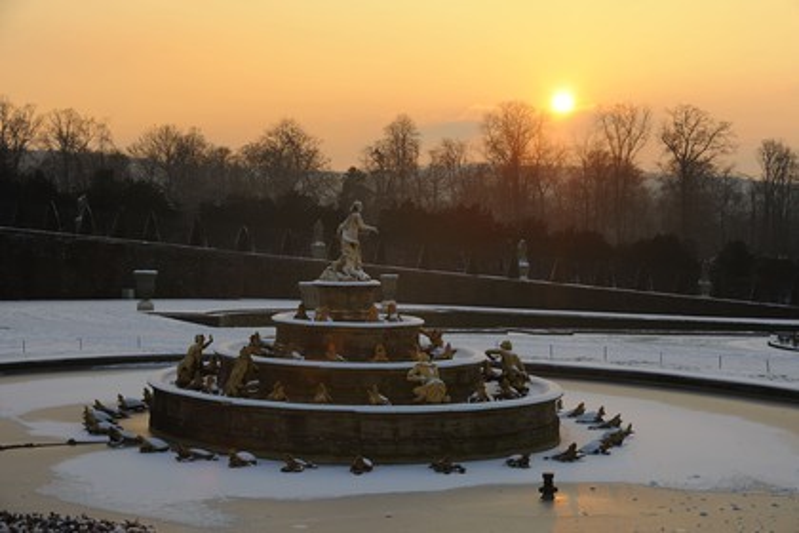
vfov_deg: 17.5
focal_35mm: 78
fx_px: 1731
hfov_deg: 26.0
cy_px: 266
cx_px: 400
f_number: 9
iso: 200
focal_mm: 78
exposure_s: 1/160
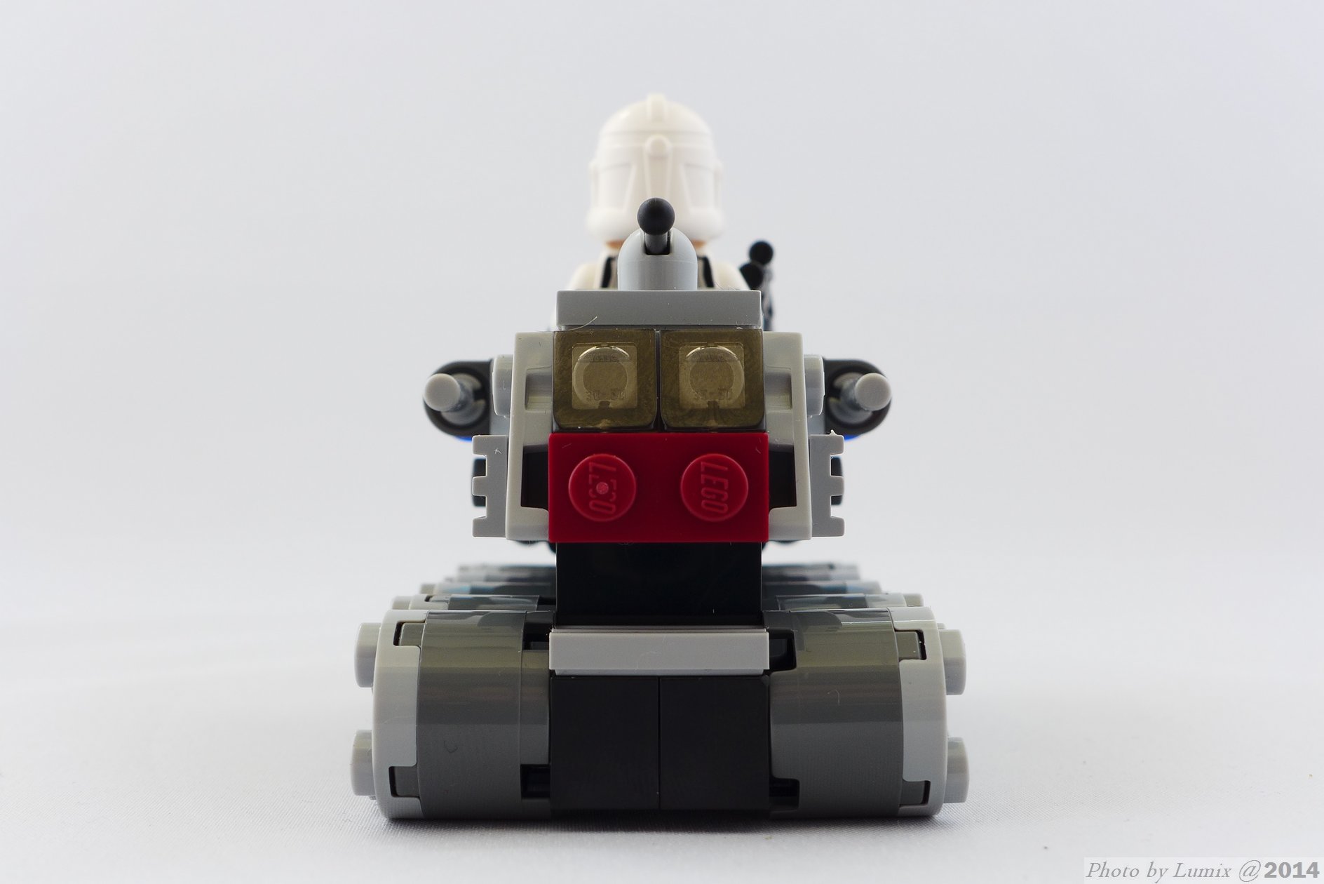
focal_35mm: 50
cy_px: 442
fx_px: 1839
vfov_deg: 27.0
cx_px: 662
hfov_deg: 39.6
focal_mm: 9.8
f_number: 4.5
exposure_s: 1/10
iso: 80
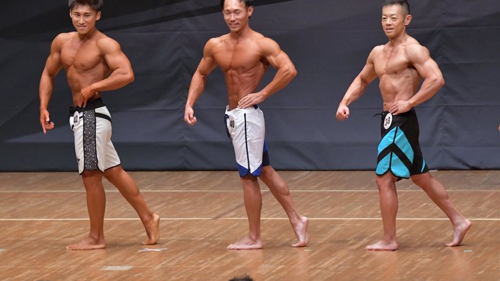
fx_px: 3766
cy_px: 141
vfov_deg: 4.3
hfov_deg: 7.6
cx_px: 249
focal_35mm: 284
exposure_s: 1/400
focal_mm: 180
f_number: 5.6
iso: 6400
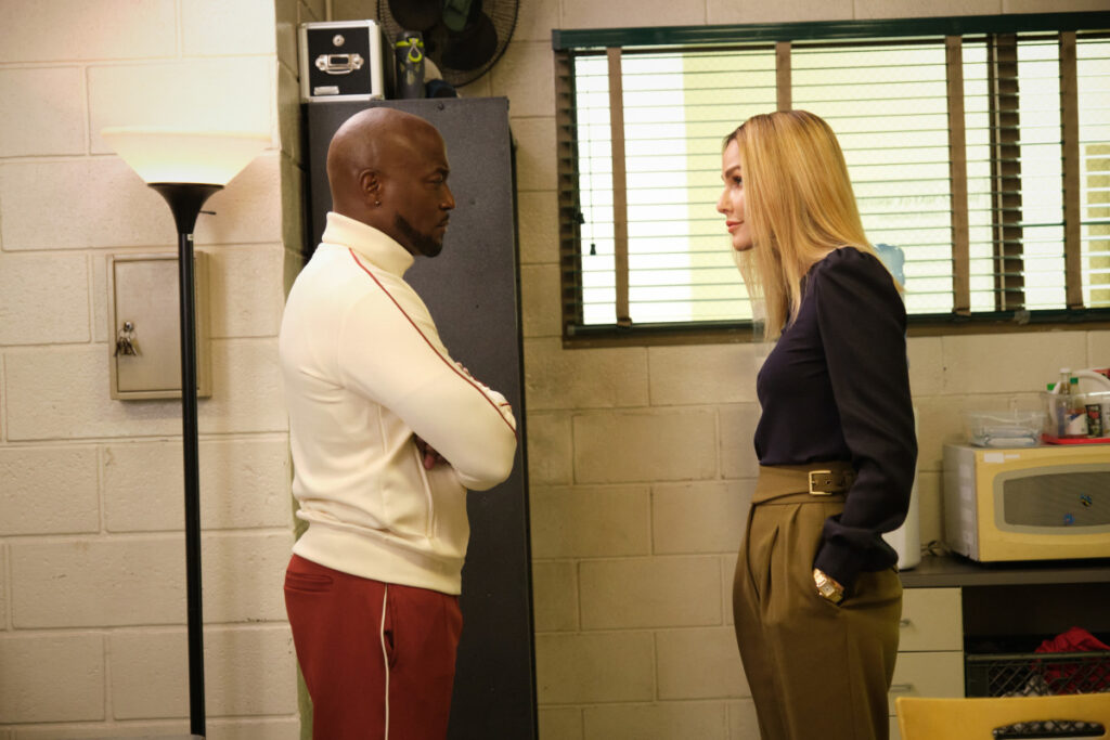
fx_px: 1850
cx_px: 555
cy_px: 370
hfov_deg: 33.4
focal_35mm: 60
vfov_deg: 22.6
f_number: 2.8
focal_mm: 40.1
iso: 5000
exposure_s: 1/125
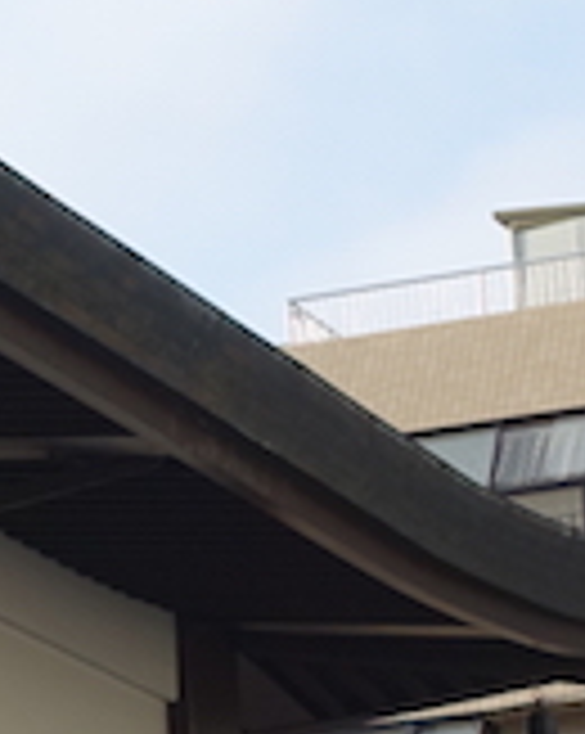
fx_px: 5377
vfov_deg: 7.8
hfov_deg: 5.8
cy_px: 579
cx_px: -1080
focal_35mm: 248
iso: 125
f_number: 4
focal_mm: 15.94
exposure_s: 1/500
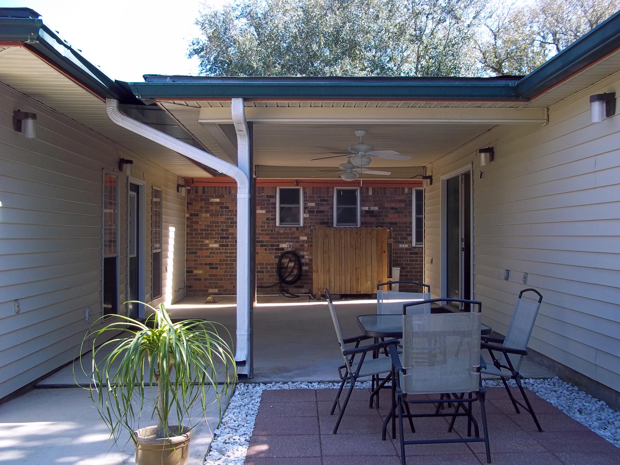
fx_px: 645
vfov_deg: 39.7
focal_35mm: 36
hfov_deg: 51.4
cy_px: 232
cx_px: 310
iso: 80
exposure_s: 1/200
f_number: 3.1
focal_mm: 6.5
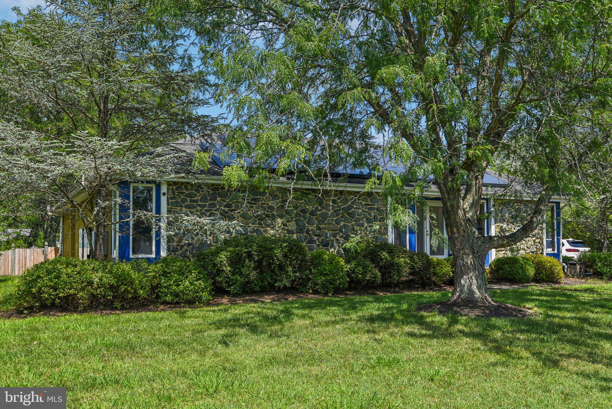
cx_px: 306
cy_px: 204
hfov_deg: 58.7
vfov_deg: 41.1
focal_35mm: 32
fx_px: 544
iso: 400
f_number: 8
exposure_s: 1/640
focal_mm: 32
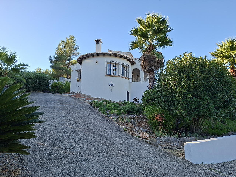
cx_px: 118
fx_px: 157
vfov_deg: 58.9
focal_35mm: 23
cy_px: 88
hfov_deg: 73.9
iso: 50
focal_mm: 5.5
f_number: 1.8
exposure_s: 1/705
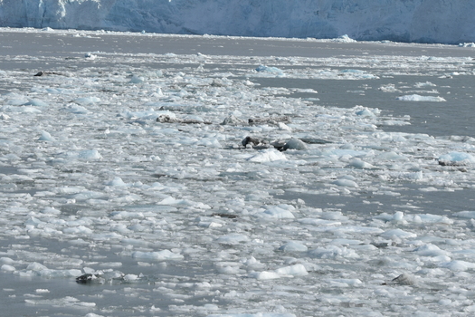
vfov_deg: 6.8
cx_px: 274
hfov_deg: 10.3
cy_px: -32
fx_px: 2639
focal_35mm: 200
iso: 100
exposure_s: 1/400
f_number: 10
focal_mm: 82
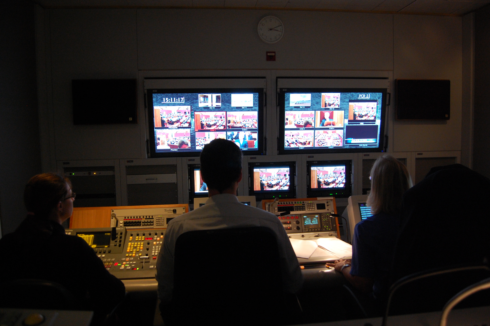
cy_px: 163
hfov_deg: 67.4
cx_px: 245
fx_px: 367
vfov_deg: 47.8
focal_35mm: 27
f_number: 3.5
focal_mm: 18
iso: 800
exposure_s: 1/10
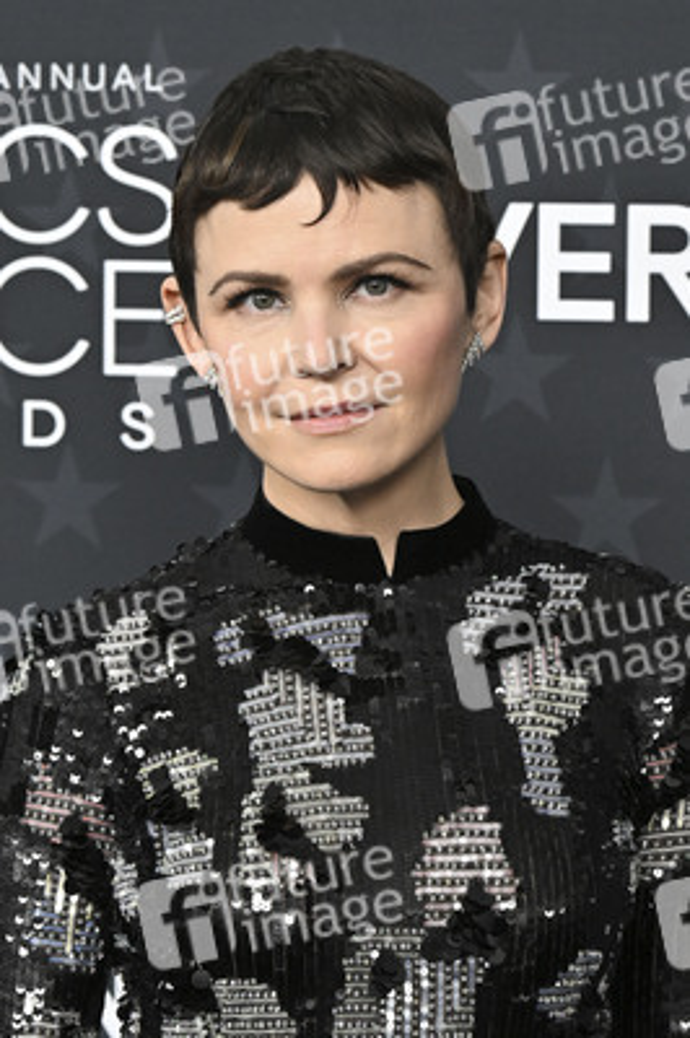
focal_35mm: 126
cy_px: 519
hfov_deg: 10.9
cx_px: 345
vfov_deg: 16.3
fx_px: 3629
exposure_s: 1/320
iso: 1250
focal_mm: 84
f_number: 5.6
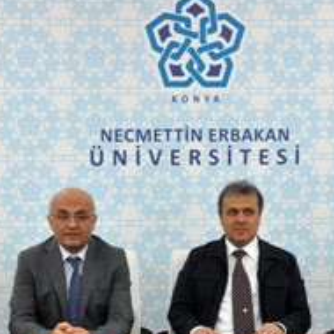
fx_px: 884
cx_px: 172
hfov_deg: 21.4
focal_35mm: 81
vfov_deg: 21.2
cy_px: 253
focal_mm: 27
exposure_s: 1/60
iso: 720
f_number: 4
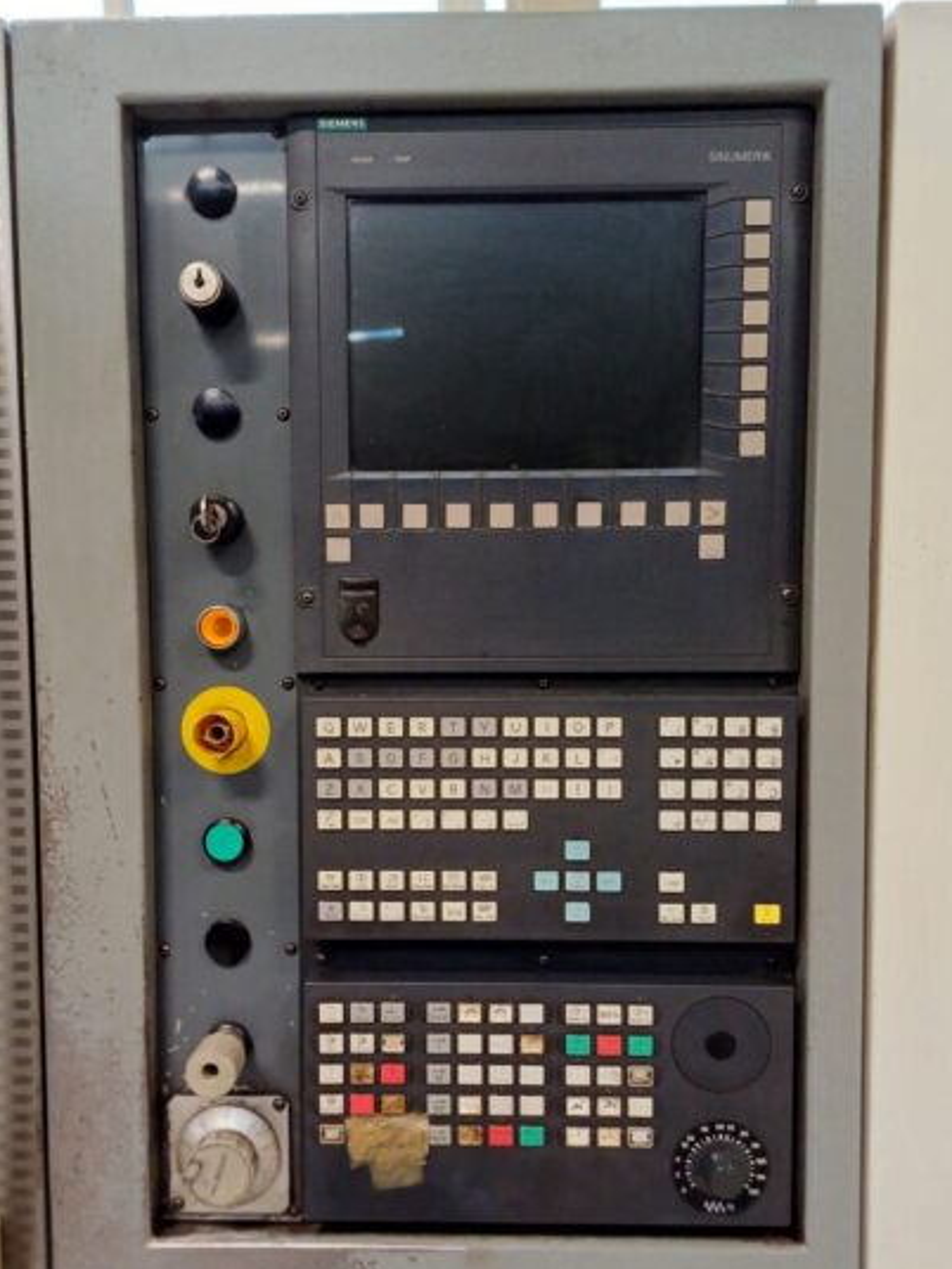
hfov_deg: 49.7
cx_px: 448
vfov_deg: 63.4
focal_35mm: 28
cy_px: 684
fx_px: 1027
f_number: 1.8
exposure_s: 1/33
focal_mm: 4.65
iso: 320
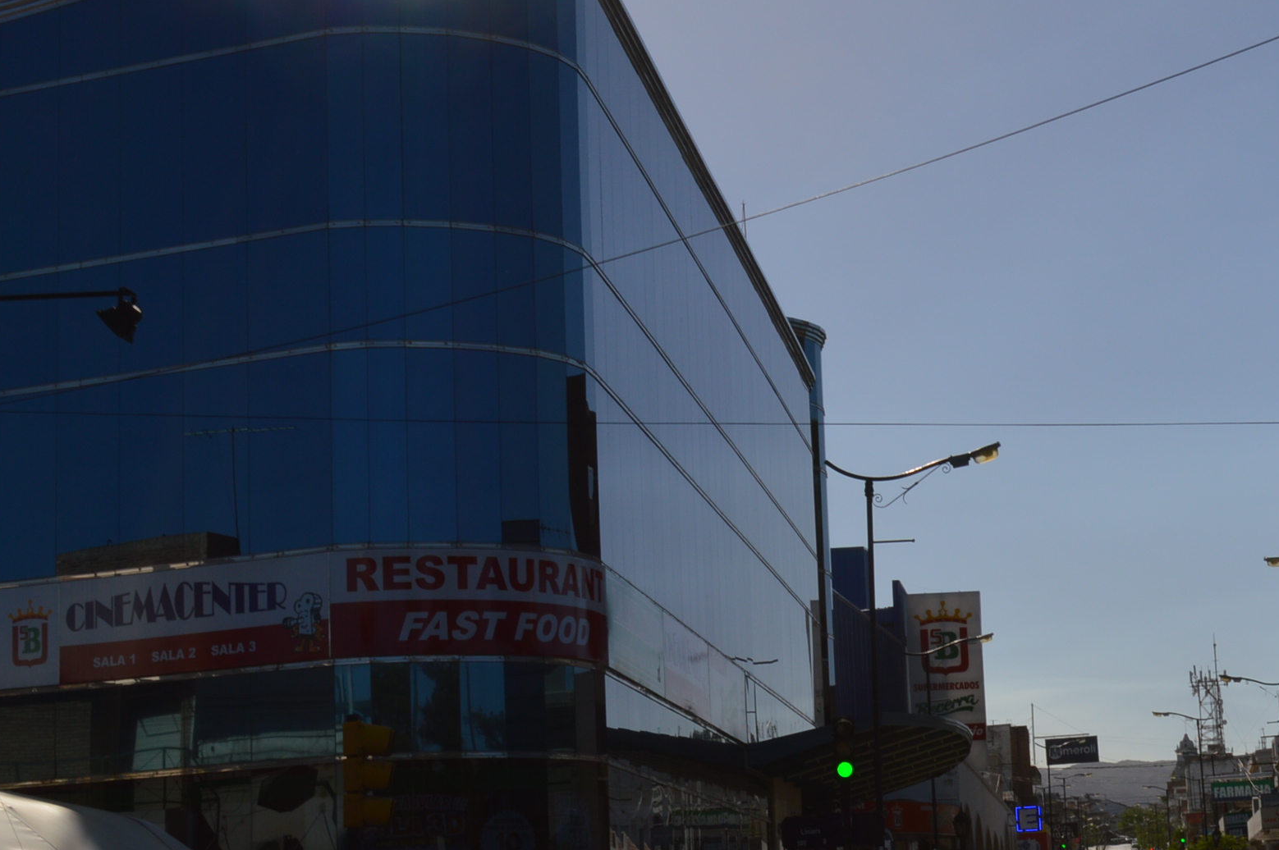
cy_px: 306
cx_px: 895
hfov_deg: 24.1
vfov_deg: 16.2
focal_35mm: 84
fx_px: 2981
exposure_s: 1/200
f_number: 14
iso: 100
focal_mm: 29
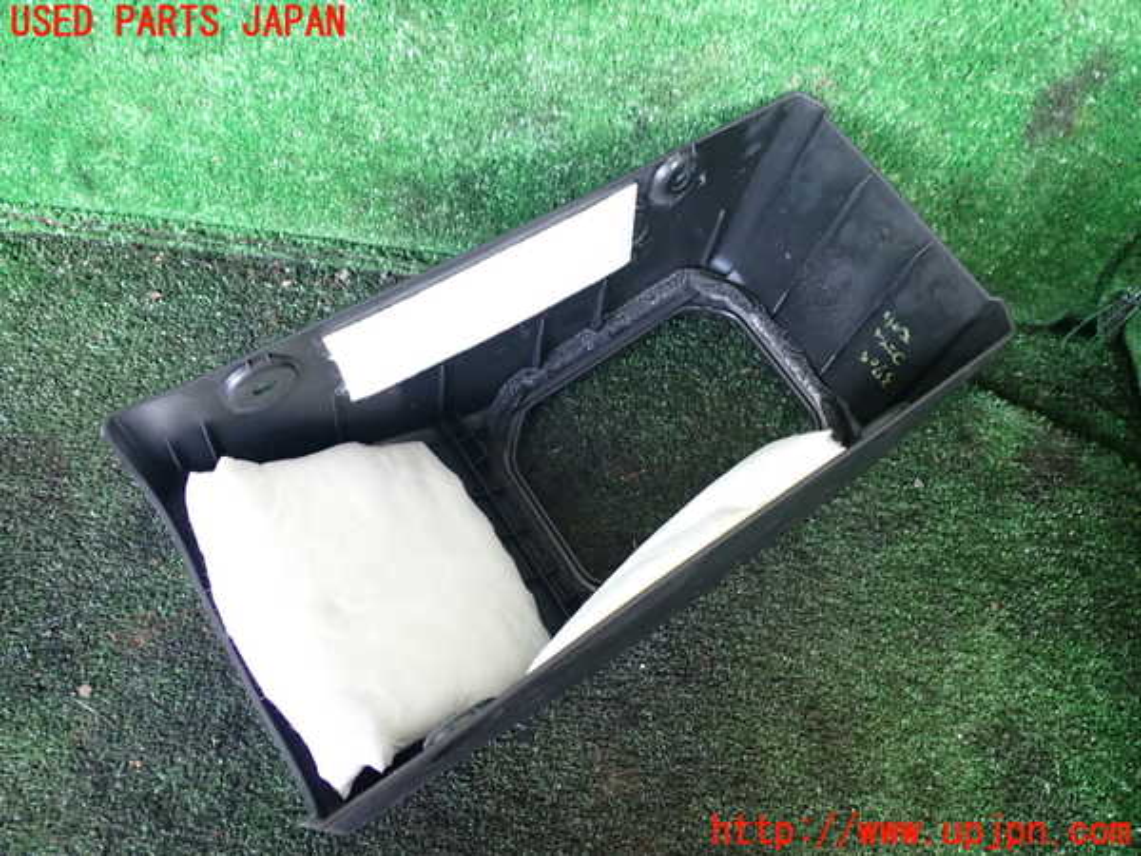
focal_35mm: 30
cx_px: 570
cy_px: 428
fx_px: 989
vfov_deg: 46.8
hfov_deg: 60.0
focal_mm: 5.4
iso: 400
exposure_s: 1/30
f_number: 2.3
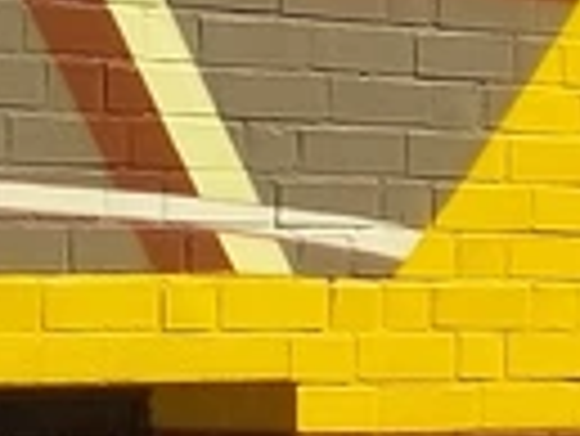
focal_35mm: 271
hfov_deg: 7.1
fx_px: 4545
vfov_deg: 5.5
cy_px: -25
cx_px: 1084
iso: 64
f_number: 8
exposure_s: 1/125
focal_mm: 6.5
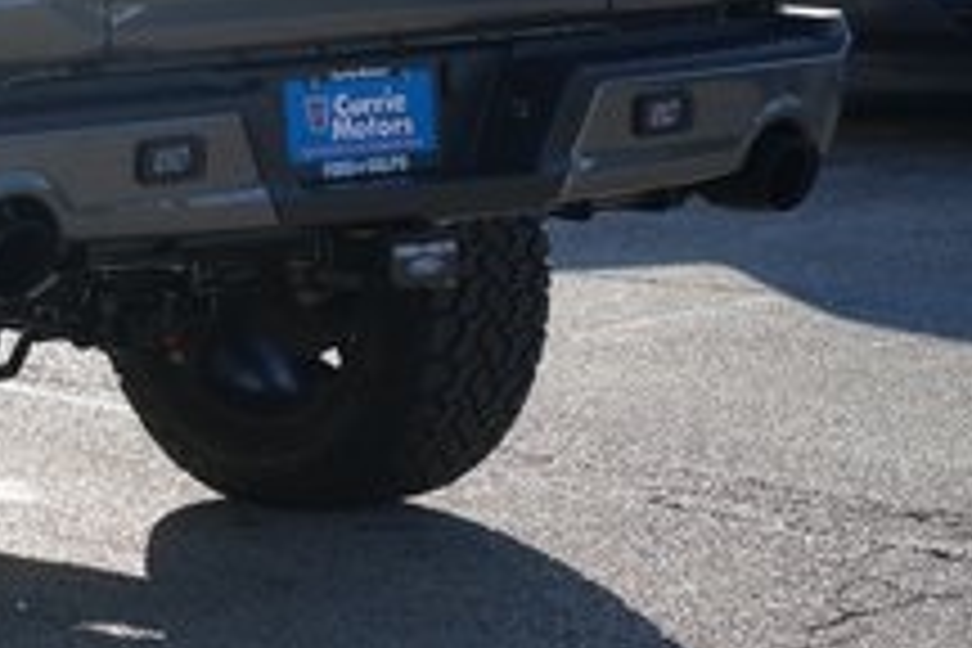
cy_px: -74
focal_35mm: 196
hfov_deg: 10.2
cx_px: -459
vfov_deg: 7.0
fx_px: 5292
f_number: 10
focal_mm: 66
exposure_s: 1/160
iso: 100
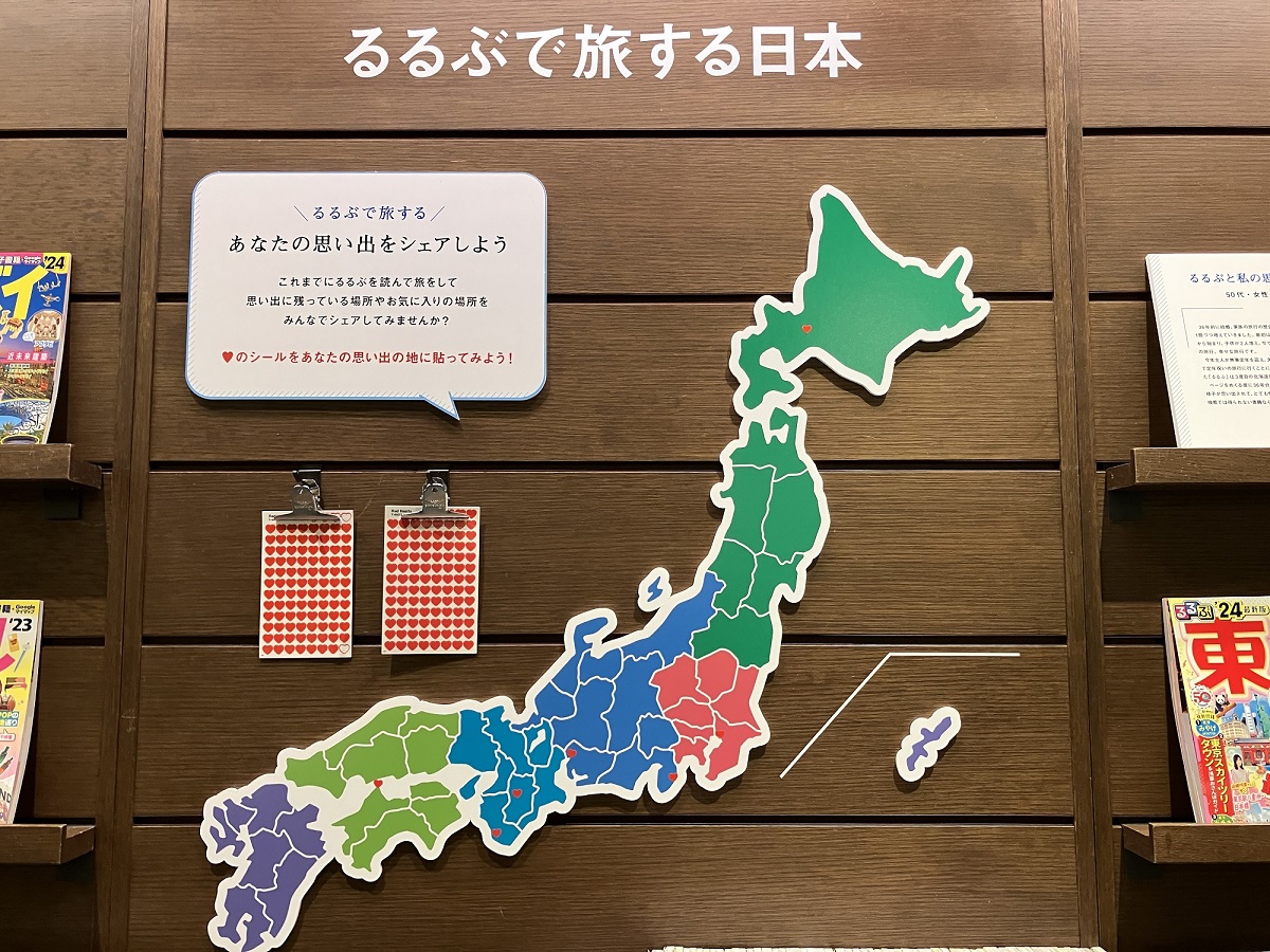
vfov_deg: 49.7
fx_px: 1027
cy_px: 476
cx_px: 635
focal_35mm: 28
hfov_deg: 63.4
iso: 200
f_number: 1.8
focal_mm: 3.99
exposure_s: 1/60
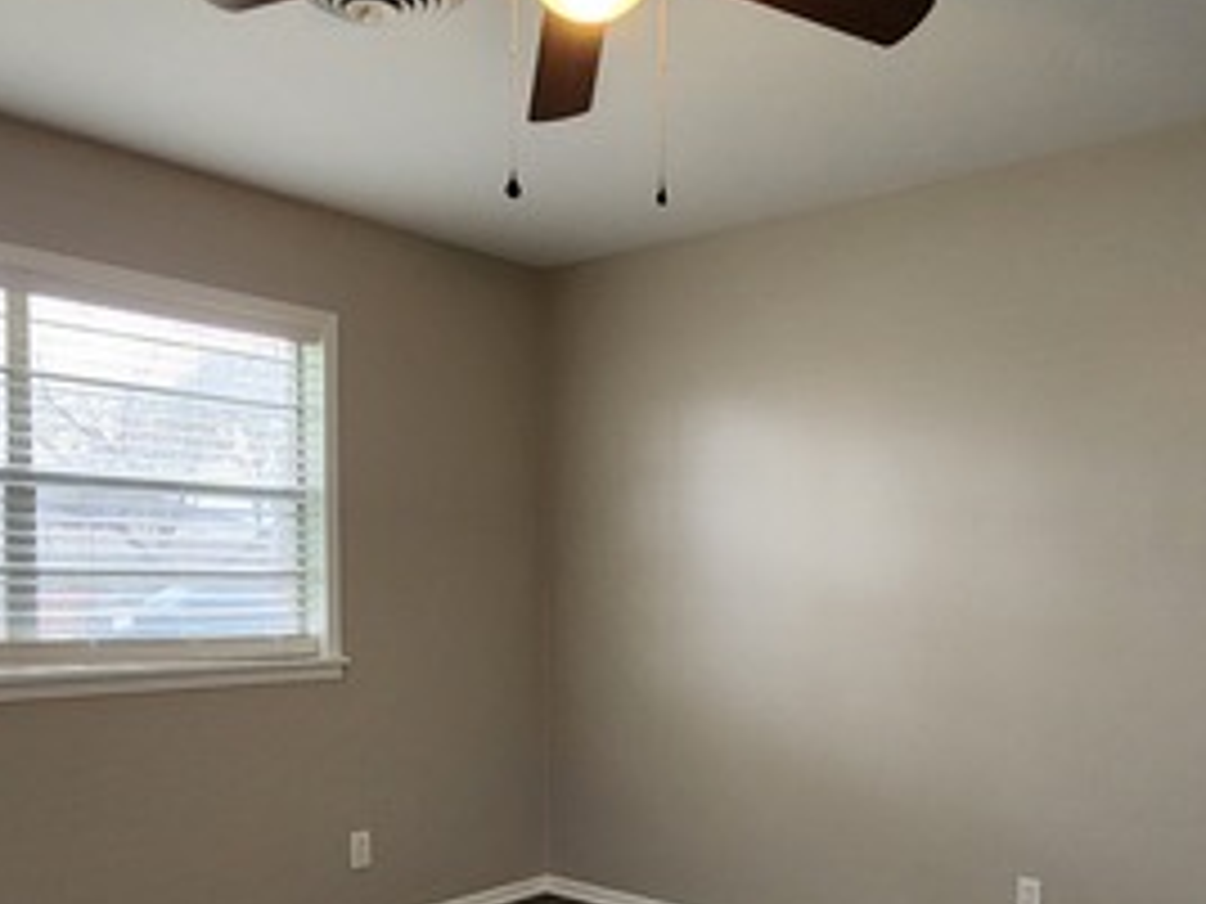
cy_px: 652
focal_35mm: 31
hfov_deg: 58.3
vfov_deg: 44.3
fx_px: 1080
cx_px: 612
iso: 250
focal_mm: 2.2
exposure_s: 1/60
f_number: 2.2
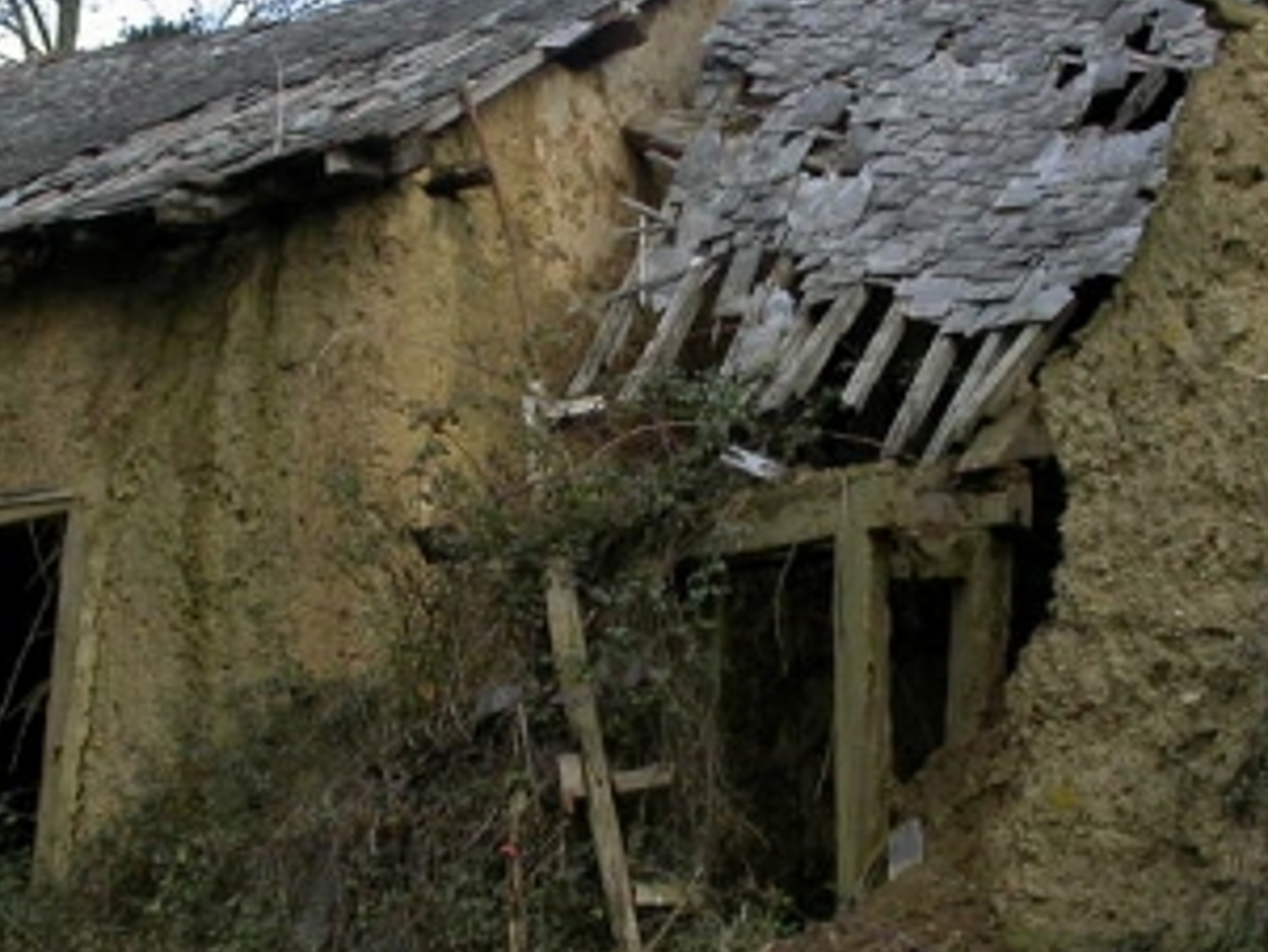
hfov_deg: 22.7
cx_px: 628
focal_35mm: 86
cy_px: 409
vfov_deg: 17.2
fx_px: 3151
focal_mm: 7.85
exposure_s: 1/158
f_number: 5.3
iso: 100
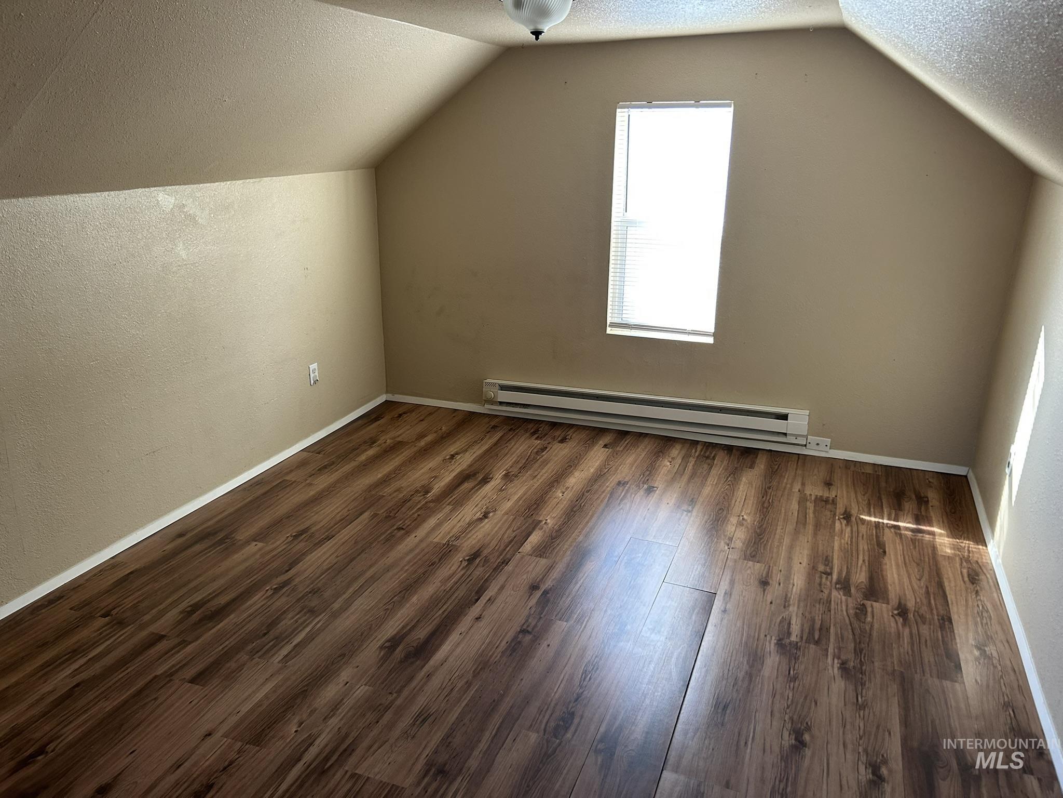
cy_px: 399
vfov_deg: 53.1
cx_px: 532
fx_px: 798
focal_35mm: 26
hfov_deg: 67.3
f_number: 1.5
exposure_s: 1/96
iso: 125
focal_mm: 5.7
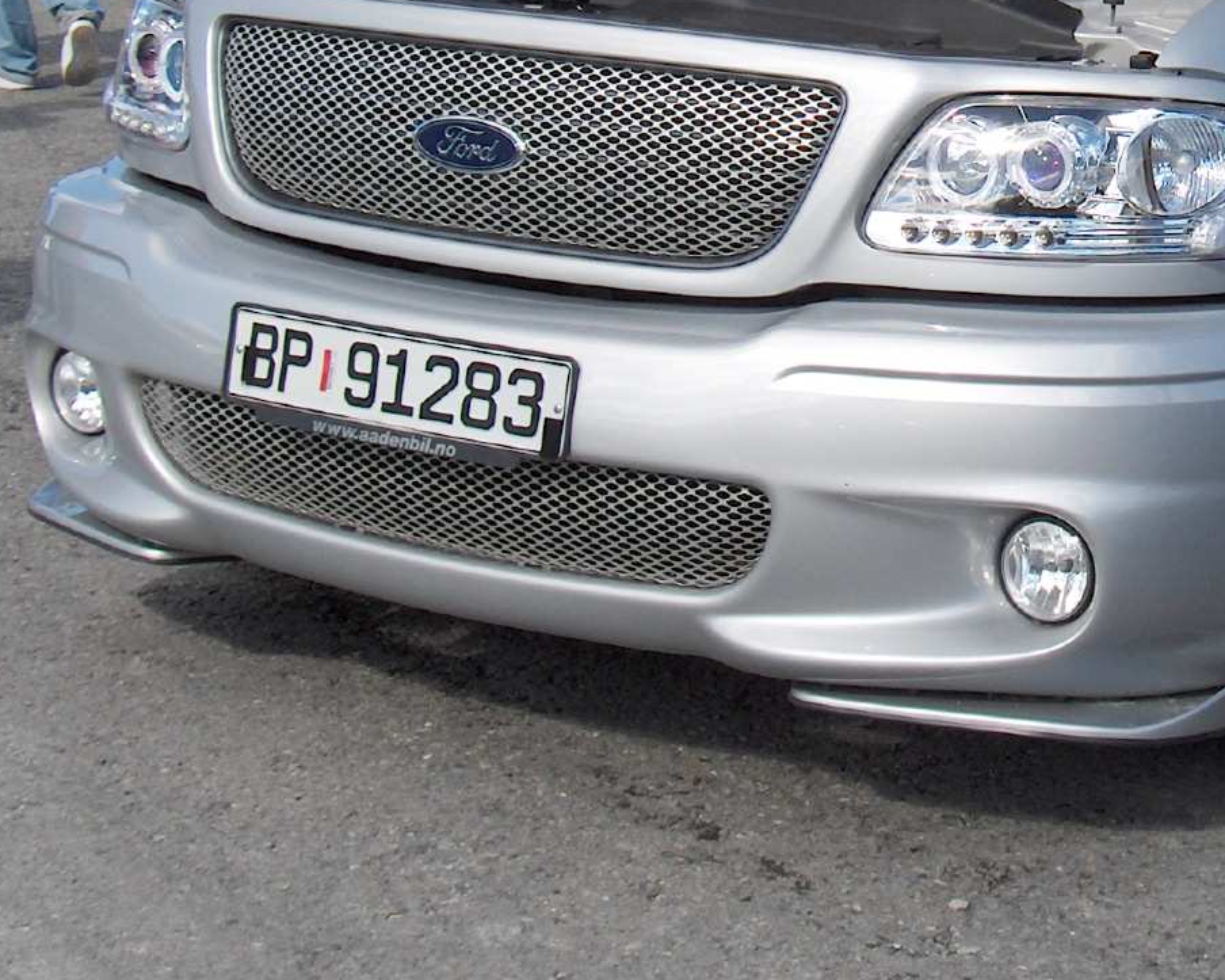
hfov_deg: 19.3
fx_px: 3516
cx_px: 1183
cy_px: 72
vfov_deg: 15.6
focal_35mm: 97
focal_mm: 8
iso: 72
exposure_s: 1/351
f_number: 4.8
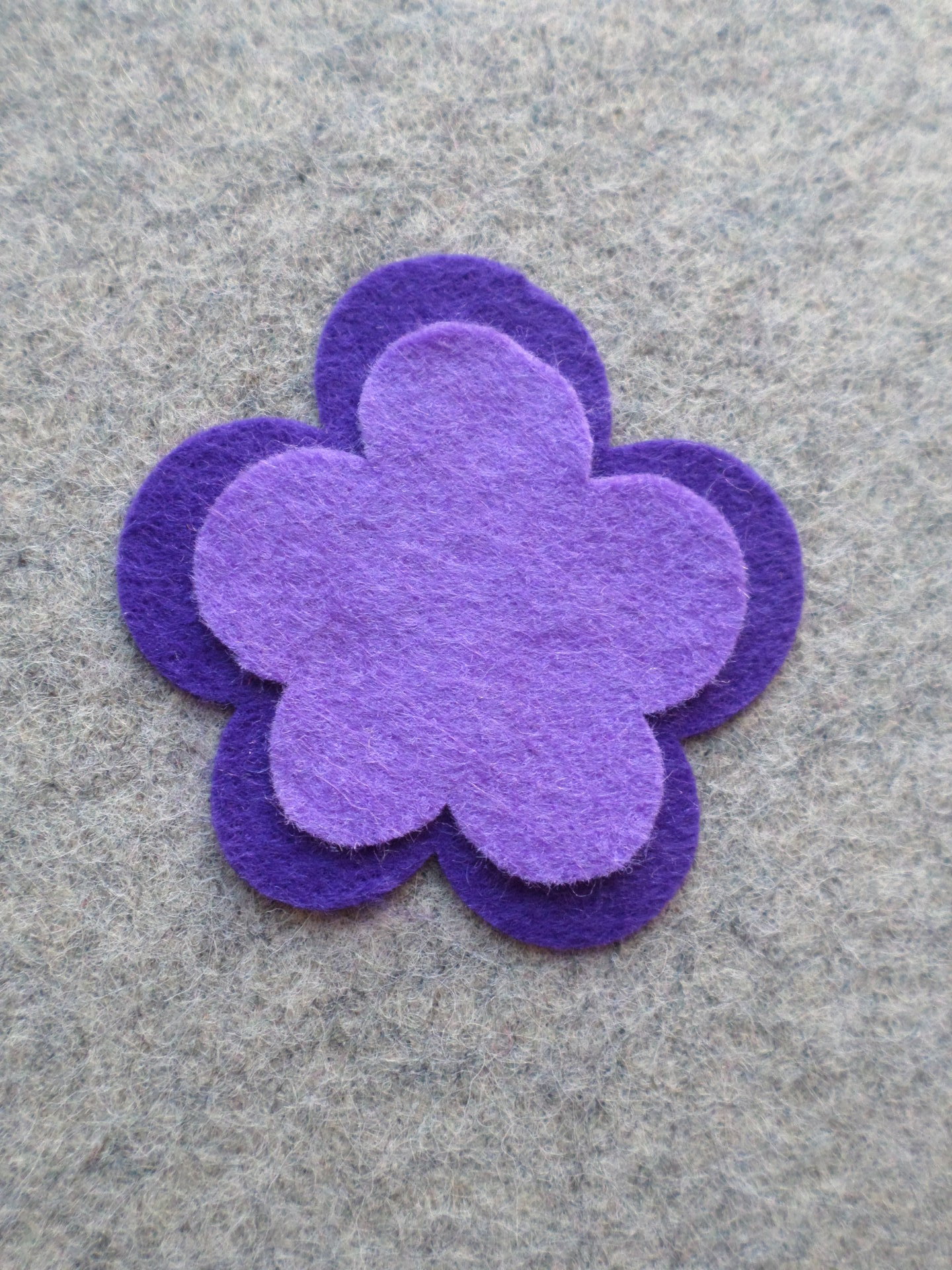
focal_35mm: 25
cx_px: 476
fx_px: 917
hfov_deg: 54.9
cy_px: 635
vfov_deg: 69.4
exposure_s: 1/30
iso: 160
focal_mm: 4.5
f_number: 2.5
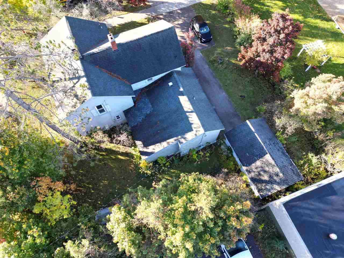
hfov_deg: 71.6
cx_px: 172
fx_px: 239
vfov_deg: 56.8
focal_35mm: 24
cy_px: 129
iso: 110
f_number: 1.7
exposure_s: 1/200
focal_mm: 6.72
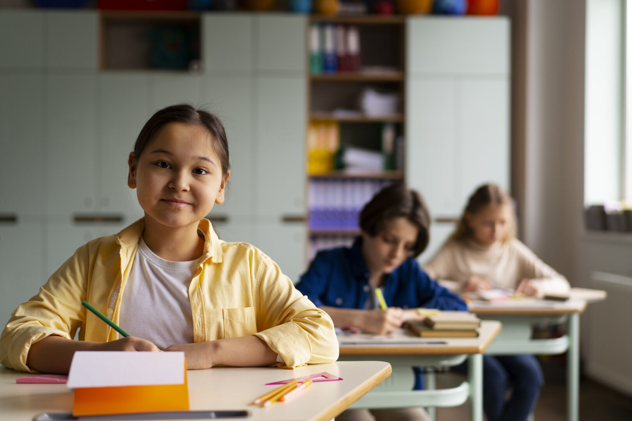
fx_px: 965
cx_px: 316
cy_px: 210
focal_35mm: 55
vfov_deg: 24.6
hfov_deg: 36.2
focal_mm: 55
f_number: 2.2
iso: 320
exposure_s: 1/125
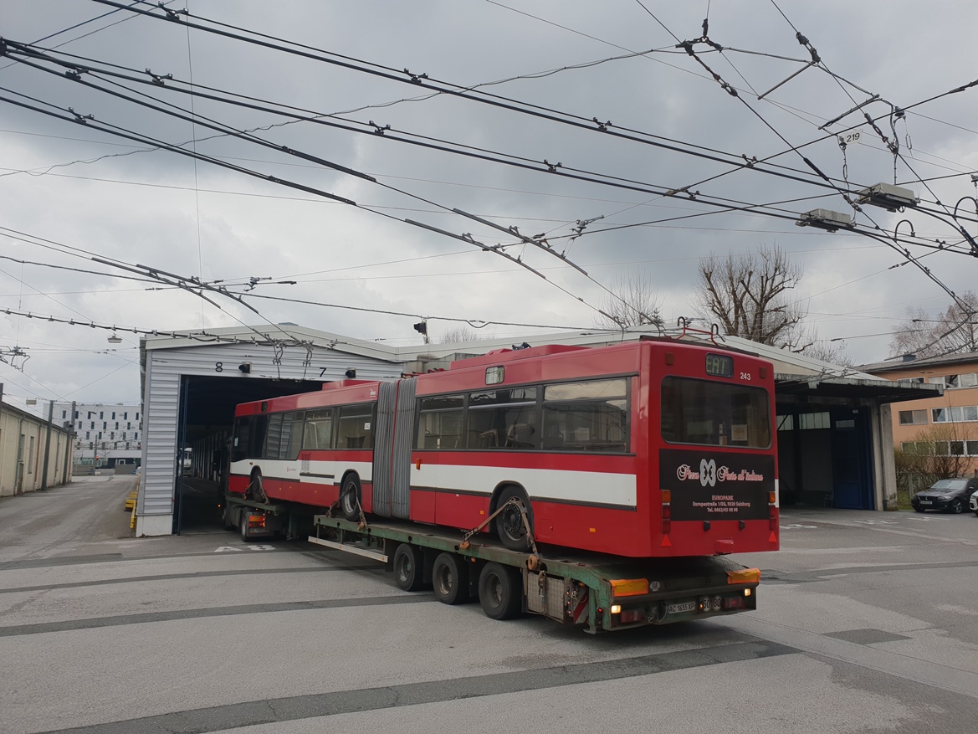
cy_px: 367
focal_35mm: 26
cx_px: 489
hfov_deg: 67.3
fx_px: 735
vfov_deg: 53.1
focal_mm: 4.3
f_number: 2.4
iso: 50
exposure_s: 1/952
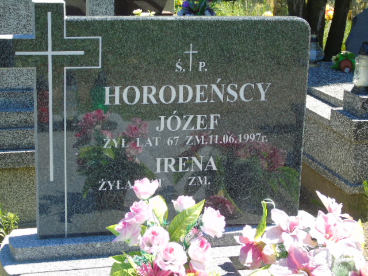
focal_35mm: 71
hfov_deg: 27.4
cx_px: 184
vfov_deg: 20.7
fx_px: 755
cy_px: 138
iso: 80
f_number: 4.7
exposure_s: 1/125
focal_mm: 13
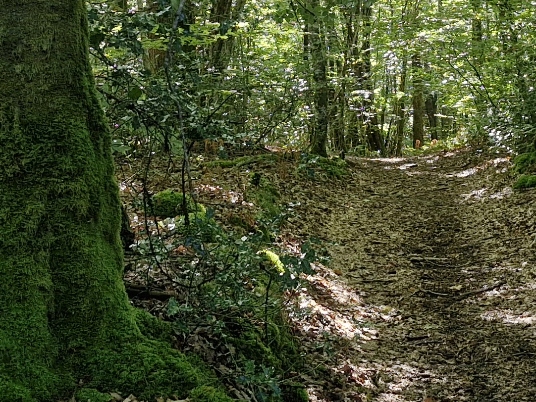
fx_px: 1316
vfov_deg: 16.8
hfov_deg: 22.8
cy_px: -43
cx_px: 404
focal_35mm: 85
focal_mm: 5.54
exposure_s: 1/180
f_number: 1.8
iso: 200
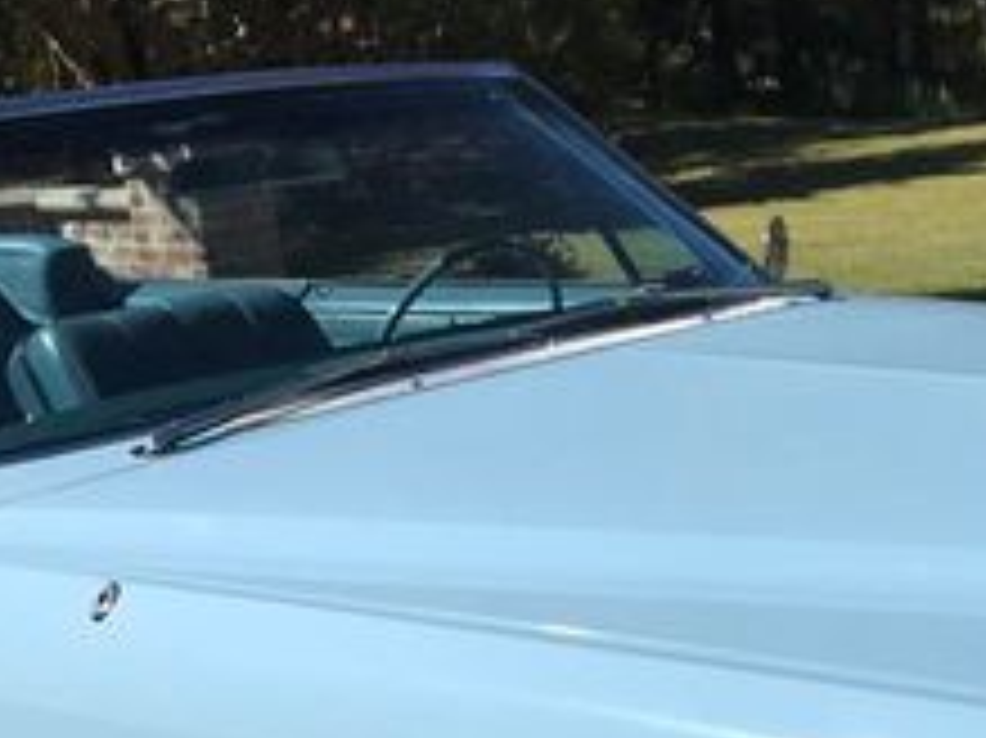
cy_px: 900
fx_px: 2334
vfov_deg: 17.1
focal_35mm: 82
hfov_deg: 23.2
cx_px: 891
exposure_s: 1/4808
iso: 25
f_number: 1.8
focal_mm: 3.99
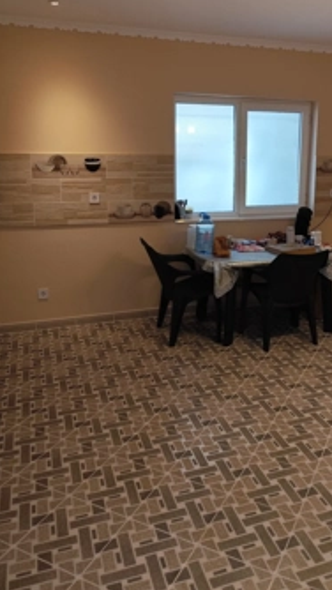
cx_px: 217
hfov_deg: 38.6
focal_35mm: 30
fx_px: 469
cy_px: 247
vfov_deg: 63.9
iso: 64
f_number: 1.65
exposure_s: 1/100
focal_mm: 6.19
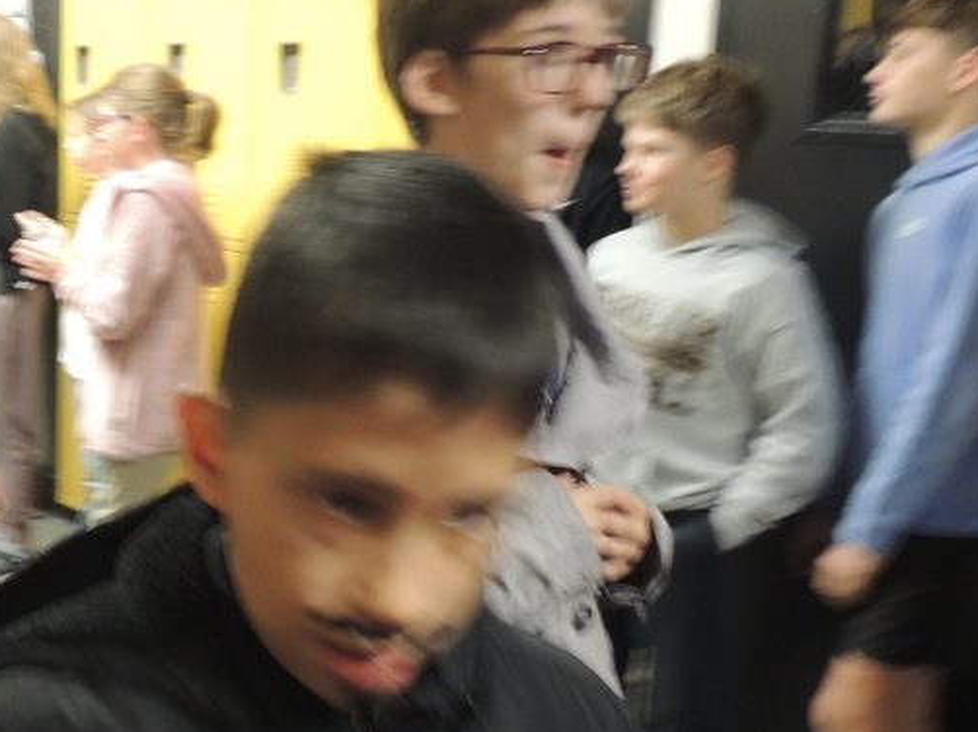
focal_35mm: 49
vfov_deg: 29.6
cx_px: 84
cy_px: 446
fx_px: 1384
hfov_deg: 36.3
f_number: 3
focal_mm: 4.3
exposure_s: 1/15
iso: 400
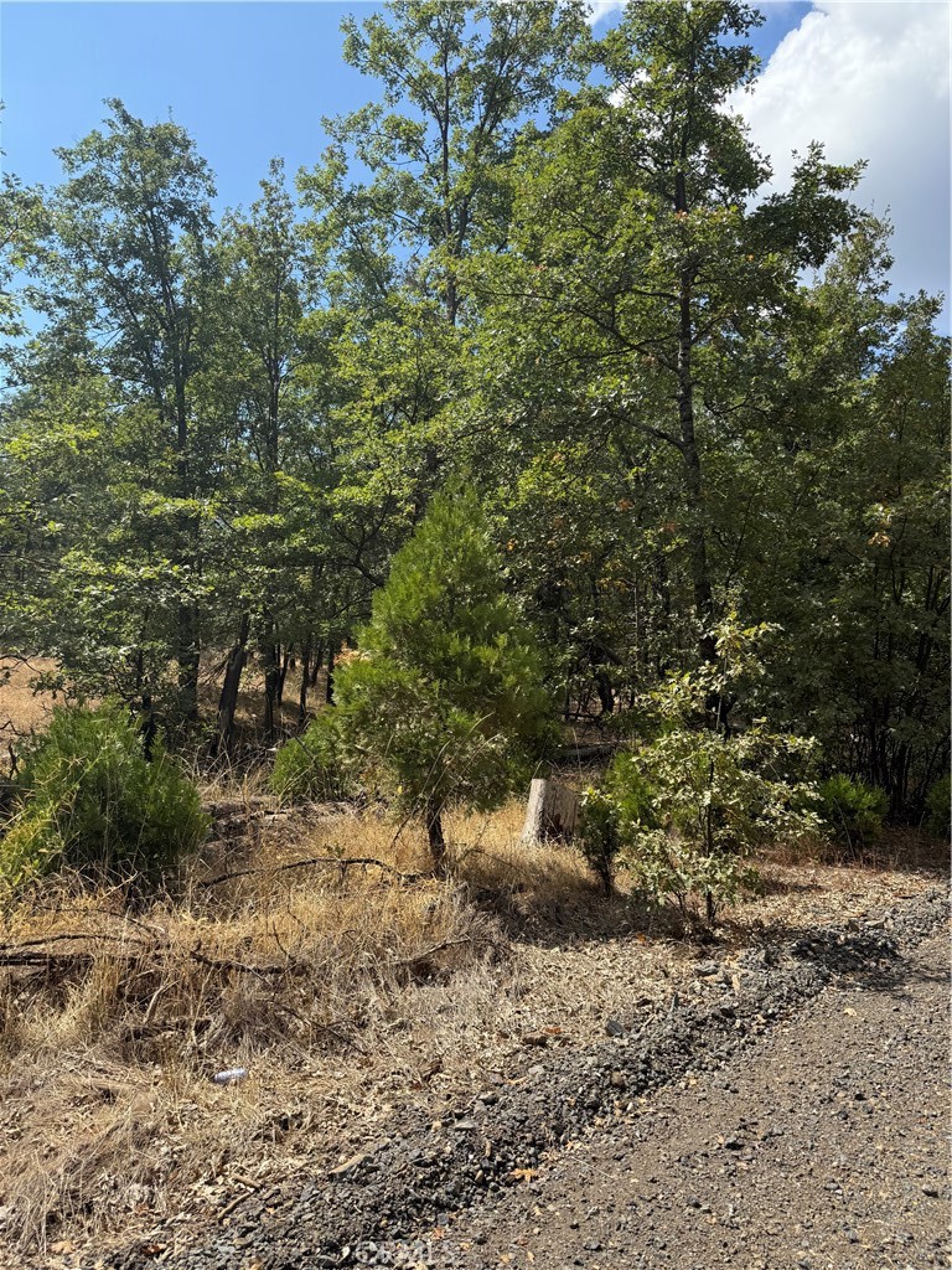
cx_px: 476
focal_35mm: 24
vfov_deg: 71.6
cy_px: 635
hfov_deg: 56.8
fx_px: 880
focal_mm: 6.76
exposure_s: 1/2703
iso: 80
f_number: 1.78
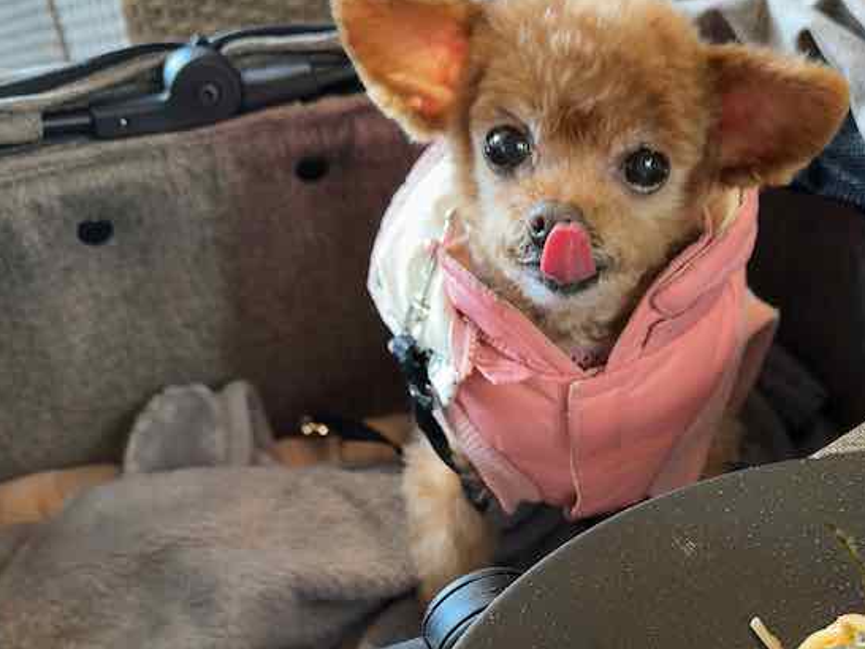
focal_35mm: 45
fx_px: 1125
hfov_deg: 41.6
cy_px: 549
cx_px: 570
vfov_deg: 31.1
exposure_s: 1/50
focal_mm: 6.76
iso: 250
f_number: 1.78
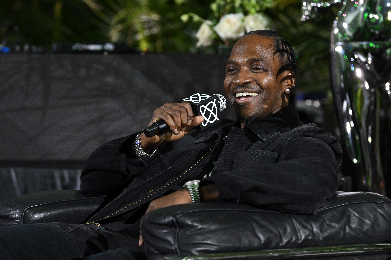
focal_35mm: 210
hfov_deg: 9.8
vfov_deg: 6.5
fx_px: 2280
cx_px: 196
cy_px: 130
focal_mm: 140
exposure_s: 1/200
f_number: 3.2
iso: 3200
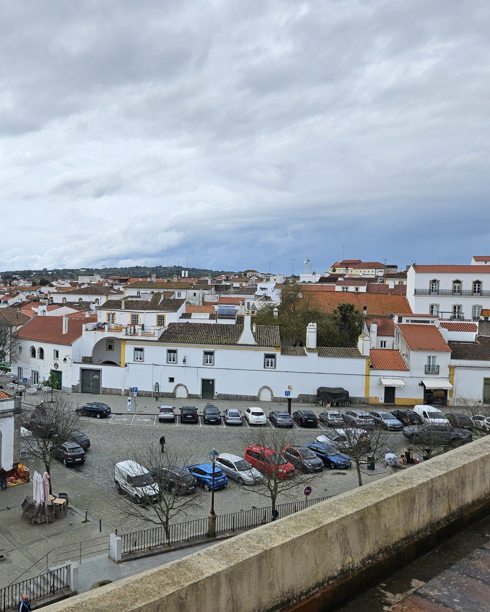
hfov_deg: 46.4
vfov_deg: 58.8
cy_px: 306
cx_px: 112
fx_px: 544
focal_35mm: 30
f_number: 1.8
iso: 25
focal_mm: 5.4
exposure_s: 1/3246
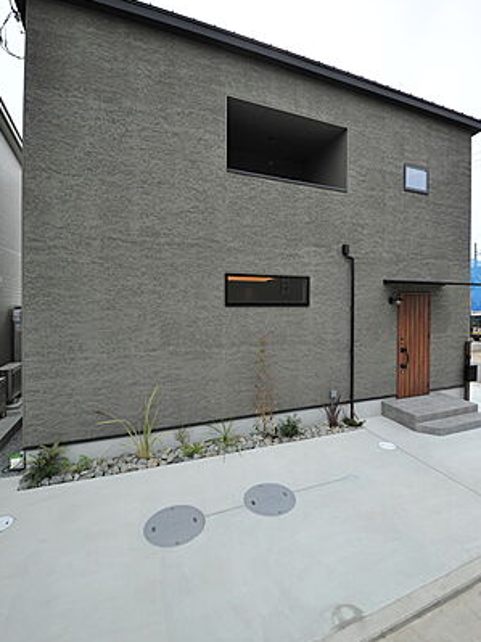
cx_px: 265
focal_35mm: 16
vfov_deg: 94.5
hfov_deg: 77.8
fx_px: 297
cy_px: 308
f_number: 5.6
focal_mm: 12
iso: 250
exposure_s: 1/500
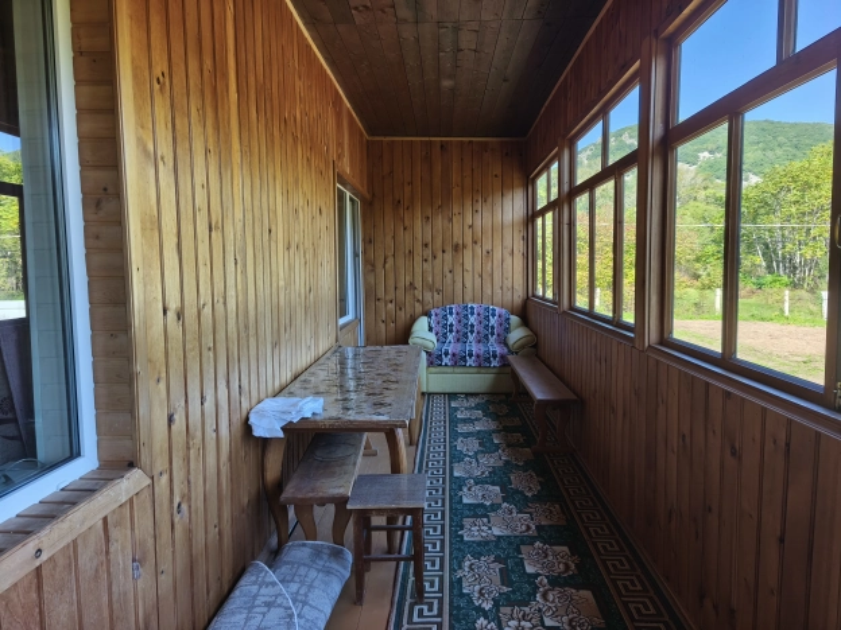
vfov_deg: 58.9
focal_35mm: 23
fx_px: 559
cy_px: 315
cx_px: 420
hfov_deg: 73.9
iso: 200
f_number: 1.7
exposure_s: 1/100
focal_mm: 5.35
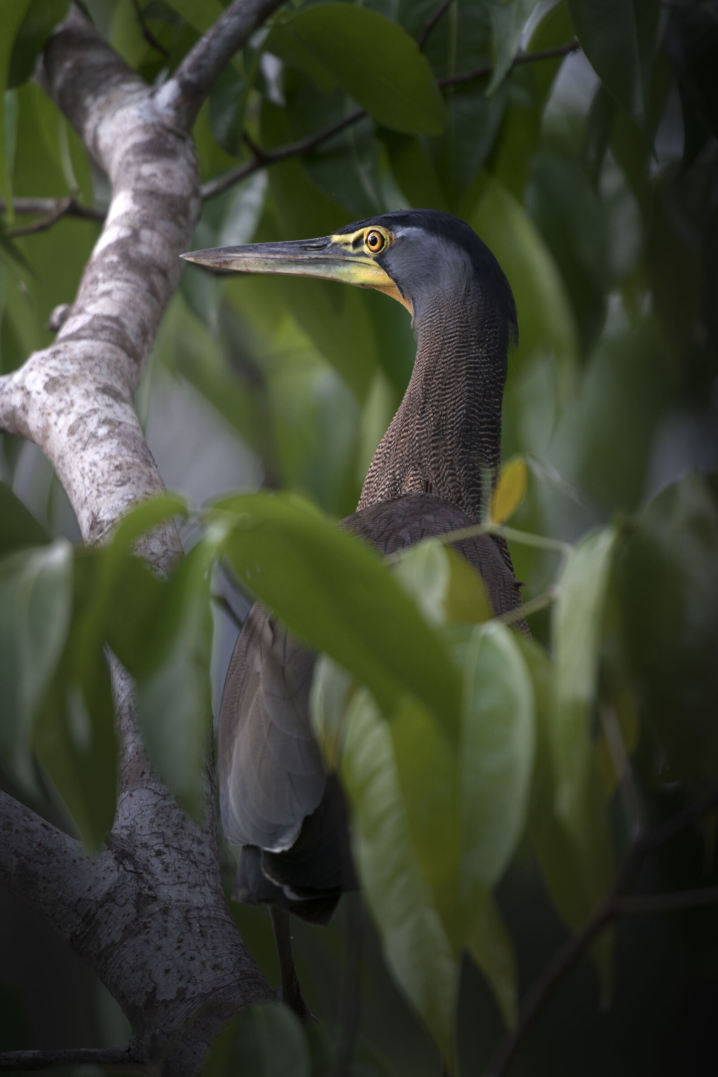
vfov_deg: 2.0
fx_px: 31410
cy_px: 538
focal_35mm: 1050
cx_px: 359
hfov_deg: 1.3
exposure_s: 1/125
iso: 250
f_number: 5.6
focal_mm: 700
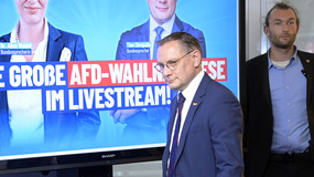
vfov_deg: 10.4
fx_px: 965
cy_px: 129
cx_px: 103
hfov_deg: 18.4
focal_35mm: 116
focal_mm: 70
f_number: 4
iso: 6400
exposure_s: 1/400
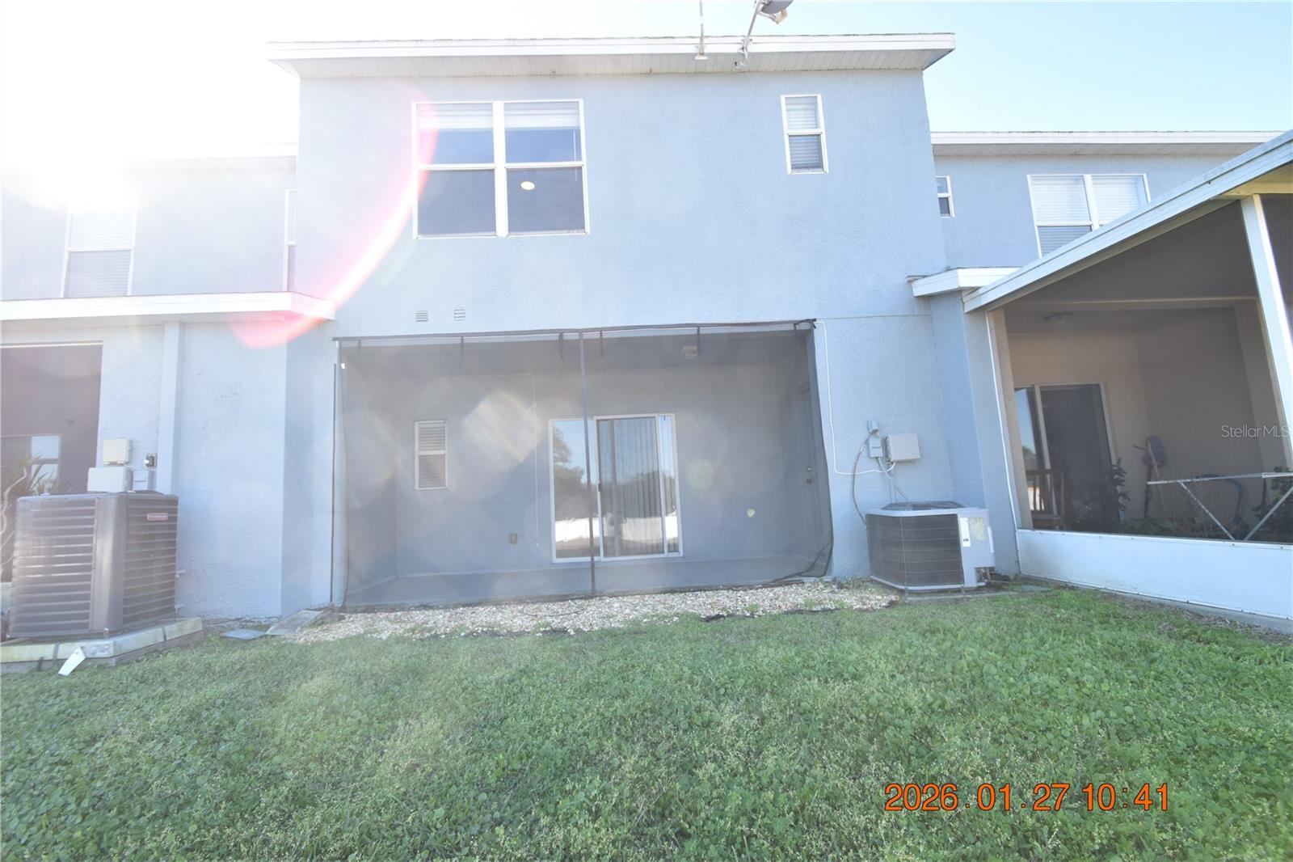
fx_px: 539
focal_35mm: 15
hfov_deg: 100.4
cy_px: 431
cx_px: 646
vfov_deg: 77.3
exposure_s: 1/250
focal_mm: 10
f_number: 8
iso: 400
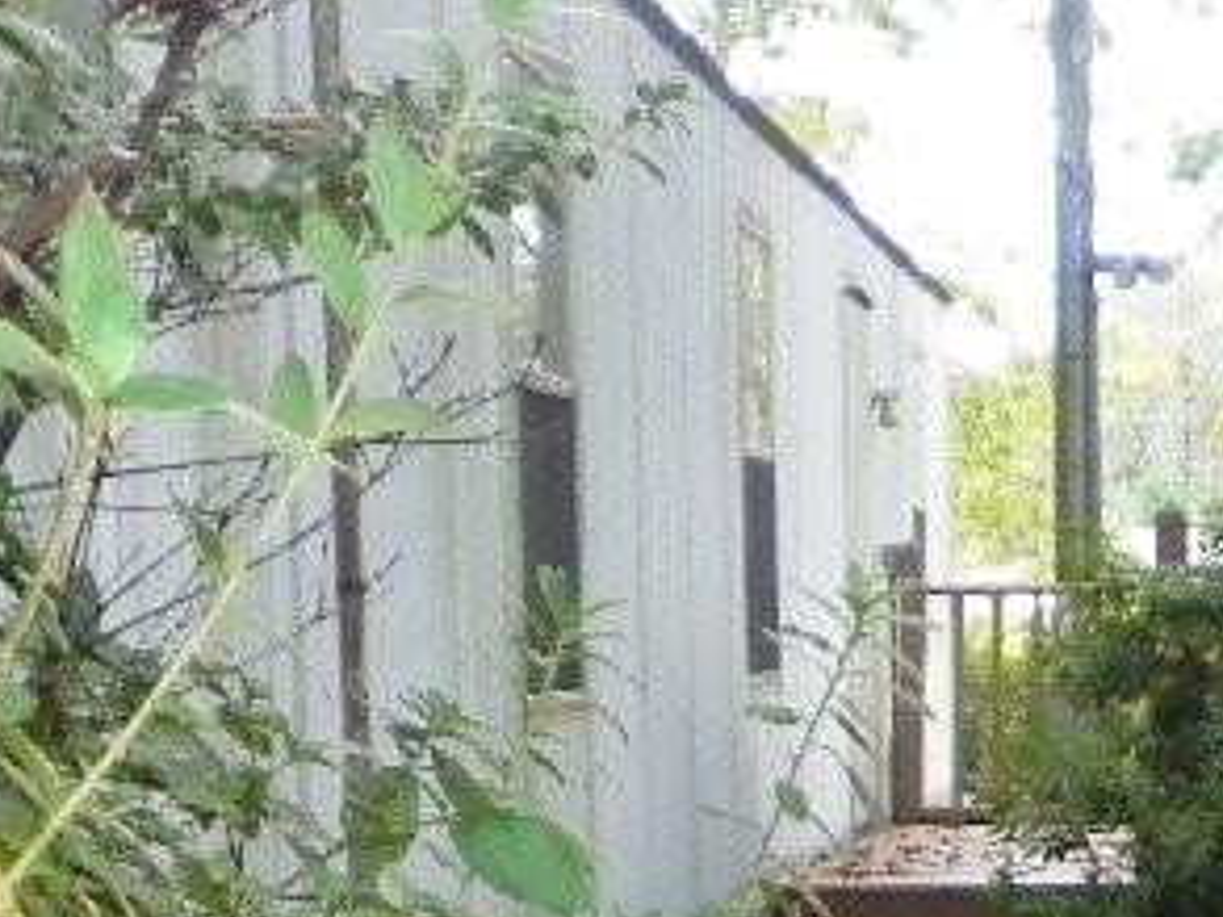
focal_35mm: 114
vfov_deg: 12.8
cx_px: 293
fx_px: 4028
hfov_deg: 17.2
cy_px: 1001
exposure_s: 1/125
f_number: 2.8
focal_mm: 4.6
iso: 160
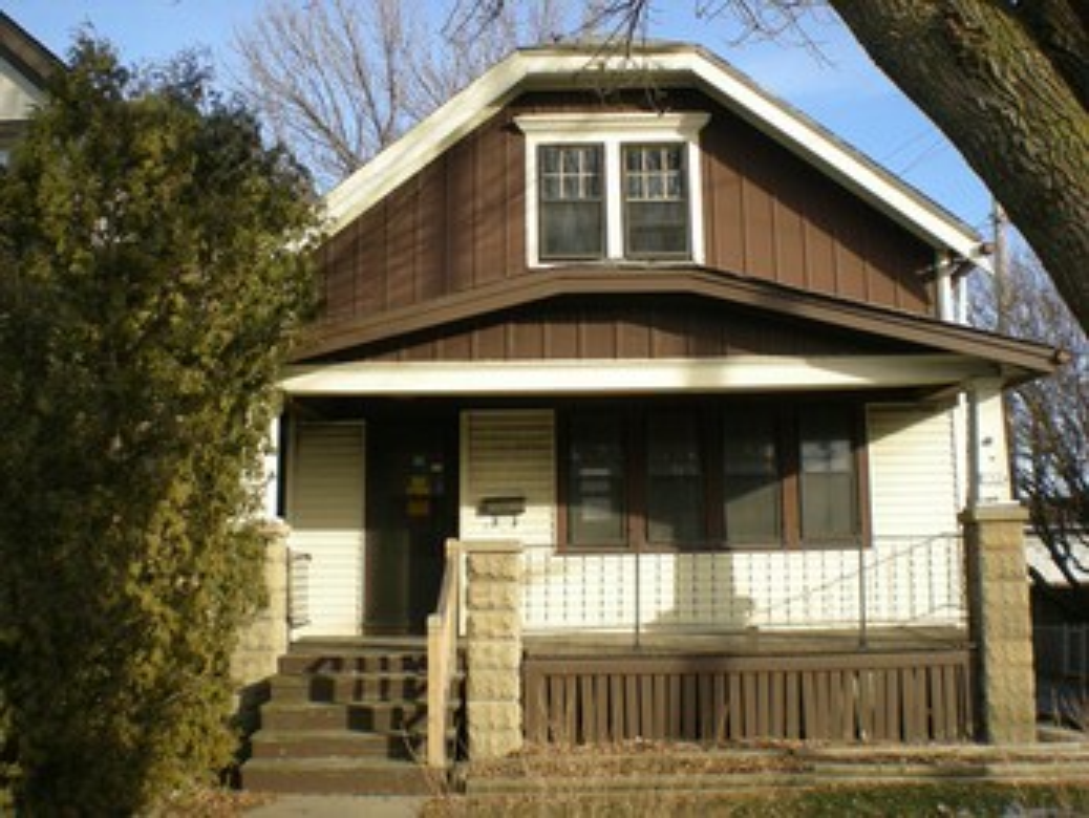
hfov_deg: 48.9
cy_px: 409
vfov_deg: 37.8
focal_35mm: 38
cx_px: 544
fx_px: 1196
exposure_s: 1/225
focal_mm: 6.3
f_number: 4.6
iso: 77
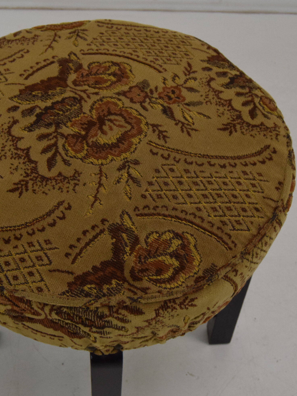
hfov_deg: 25.6
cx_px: 108
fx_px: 652
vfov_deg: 33.8
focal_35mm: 57
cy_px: 200
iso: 1600
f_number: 9
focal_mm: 26
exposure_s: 1/320
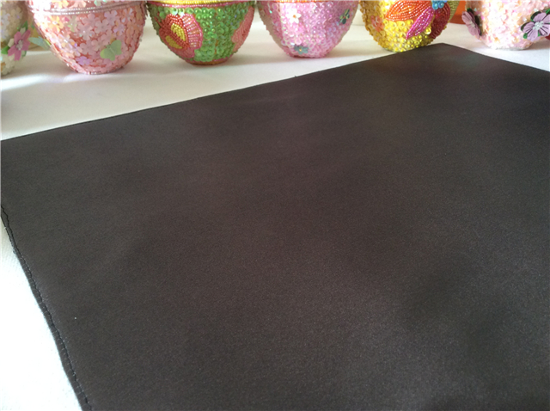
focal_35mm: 32
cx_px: 275
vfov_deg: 44.1
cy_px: 206
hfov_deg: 56.9
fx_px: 508
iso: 64
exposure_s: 1/25
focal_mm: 3.3
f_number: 2.4
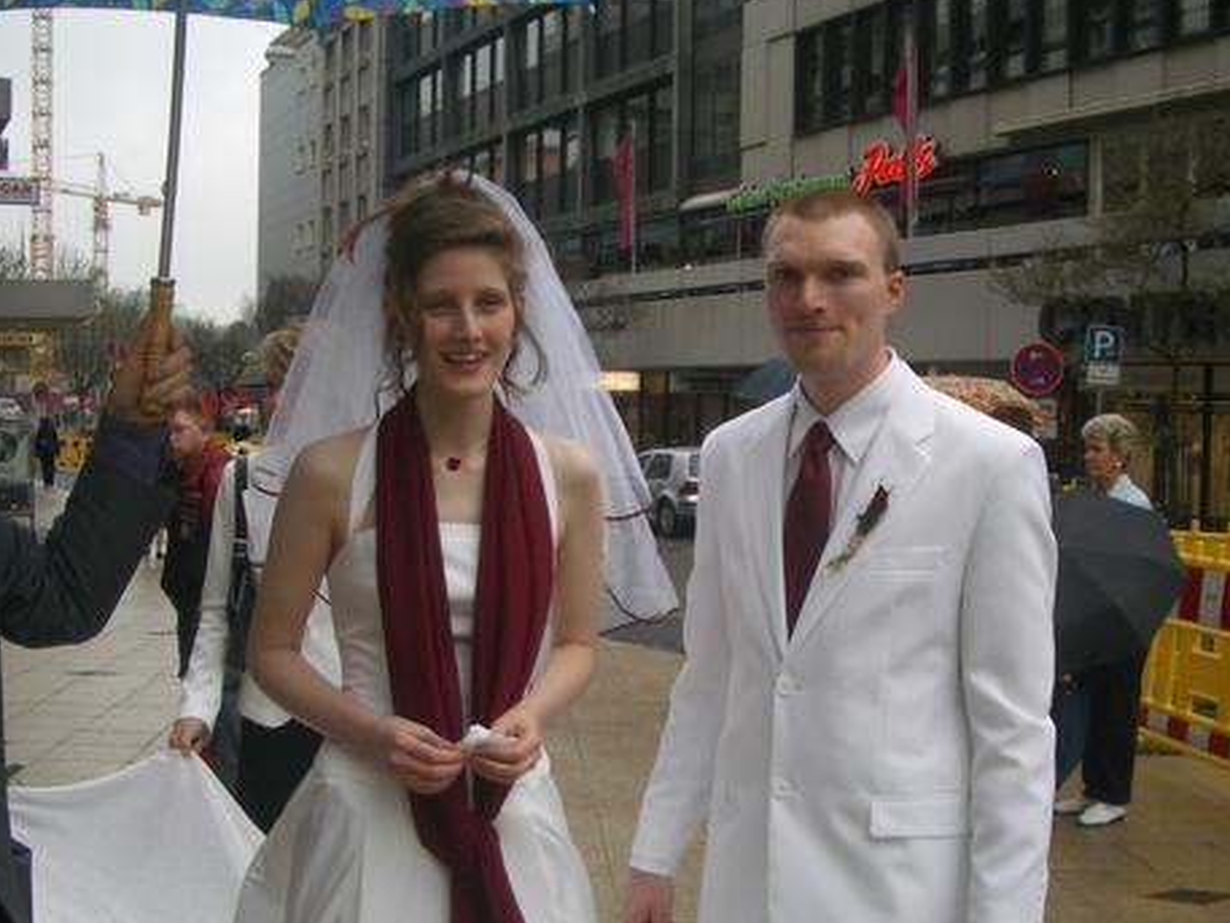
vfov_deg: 29.6
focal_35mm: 49
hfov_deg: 38.9
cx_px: 632
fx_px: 1742
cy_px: 587
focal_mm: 5.8
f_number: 2.6
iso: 50
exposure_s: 1/200
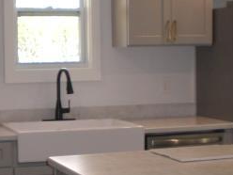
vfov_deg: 15.1
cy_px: 98
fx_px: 660
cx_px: 88
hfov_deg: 20.0
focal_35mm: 98
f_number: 3.1
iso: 200
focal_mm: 6.3
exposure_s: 1/100
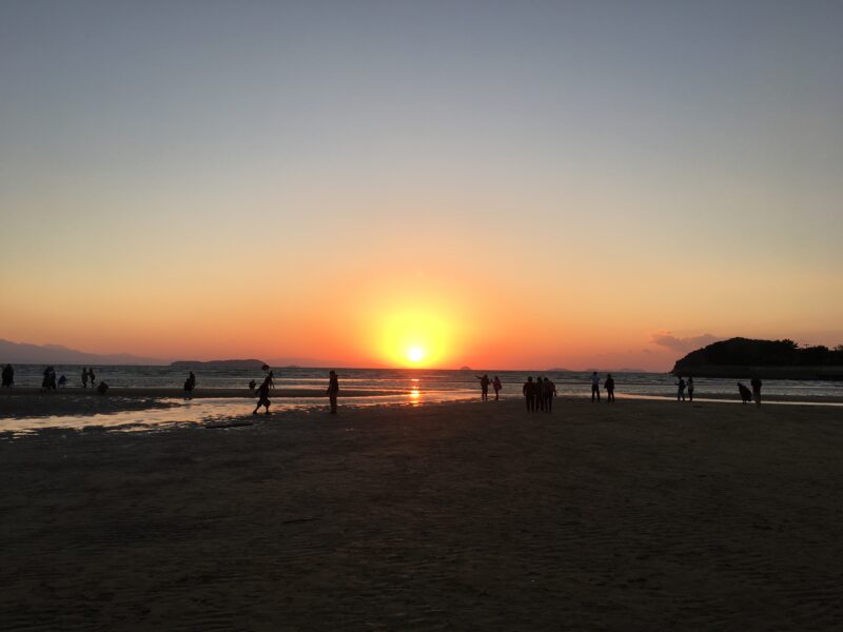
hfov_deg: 61.7
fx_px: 706
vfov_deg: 48.2
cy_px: 316
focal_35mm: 29
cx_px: 422
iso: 25
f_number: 2.2
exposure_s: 1/450
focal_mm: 4.15
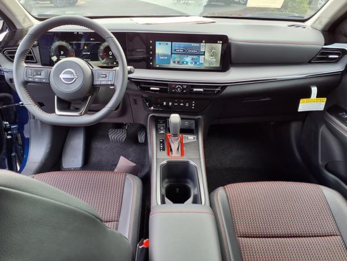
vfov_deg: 49.8
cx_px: 169
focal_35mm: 28
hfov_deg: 63.4
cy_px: 127
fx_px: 281
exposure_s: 1/120
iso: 50
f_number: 1.9
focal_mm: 3.58
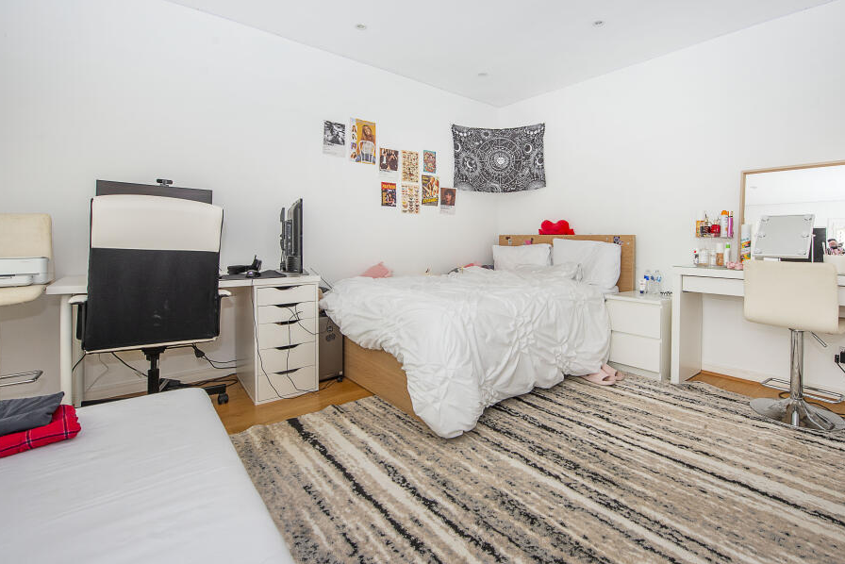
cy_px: 261
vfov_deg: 73.7
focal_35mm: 16
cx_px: 463
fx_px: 376
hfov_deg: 96.4
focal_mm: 14
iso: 400
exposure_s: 1/40
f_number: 8
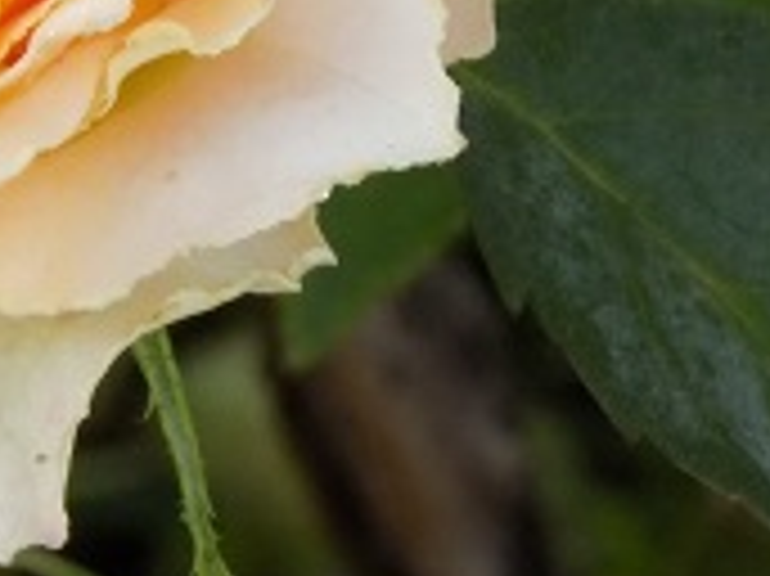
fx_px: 22295
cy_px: -63
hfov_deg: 2.0
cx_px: -81
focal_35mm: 1003
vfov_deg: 1.5
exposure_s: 1/60
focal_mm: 63.7
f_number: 5.9
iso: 180
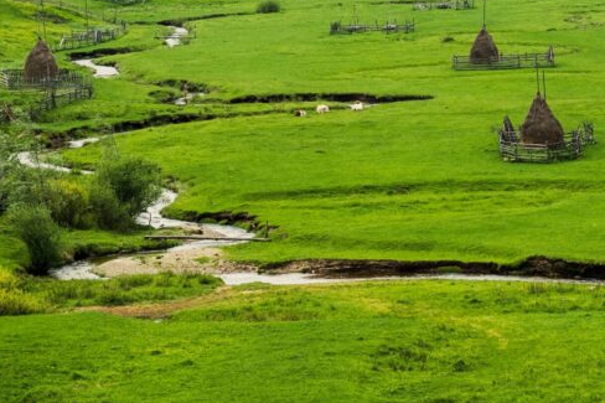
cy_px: 187
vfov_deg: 7.3
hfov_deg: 10.8
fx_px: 3175
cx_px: 528
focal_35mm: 189
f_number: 4
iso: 200
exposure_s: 1/500
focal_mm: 60
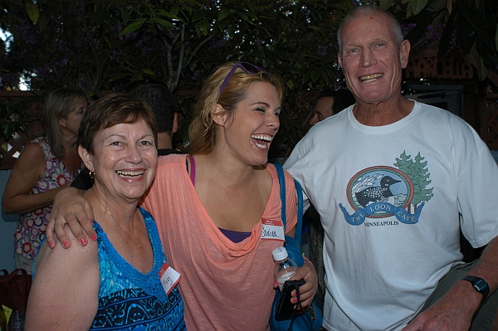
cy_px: 166
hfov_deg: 53.2
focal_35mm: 36
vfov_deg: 36.8
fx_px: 498
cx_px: 249
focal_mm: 24
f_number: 5.6
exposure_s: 1/60
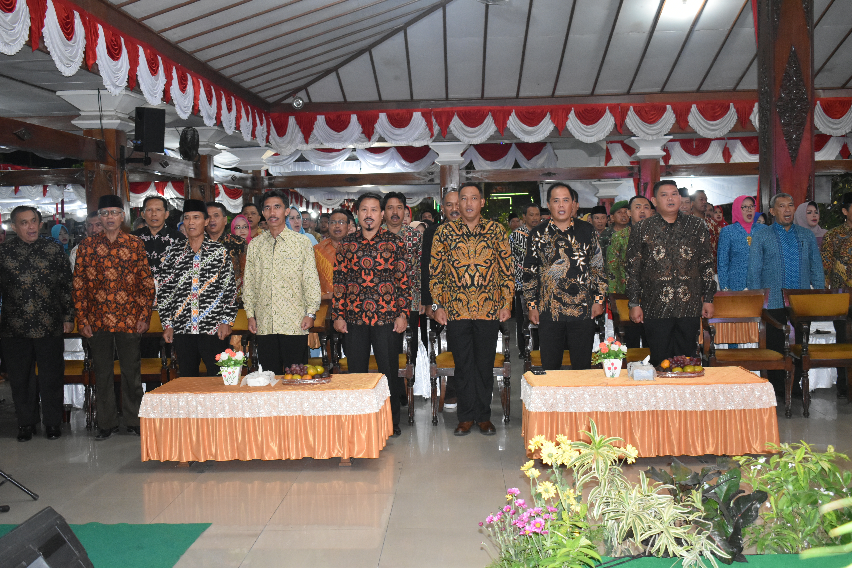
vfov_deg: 34.2
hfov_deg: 49.6
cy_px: 284
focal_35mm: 39
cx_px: 426
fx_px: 923
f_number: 4
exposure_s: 1/60
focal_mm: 26
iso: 2200
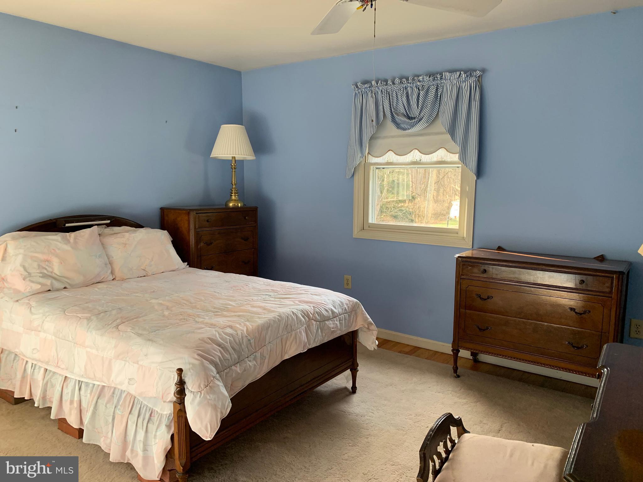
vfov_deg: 53.1
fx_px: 483
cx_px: 322
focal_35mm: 26
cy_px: 241
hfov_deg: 67.3
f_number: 1.8
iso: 100
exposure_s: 1/111
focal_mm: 4.25
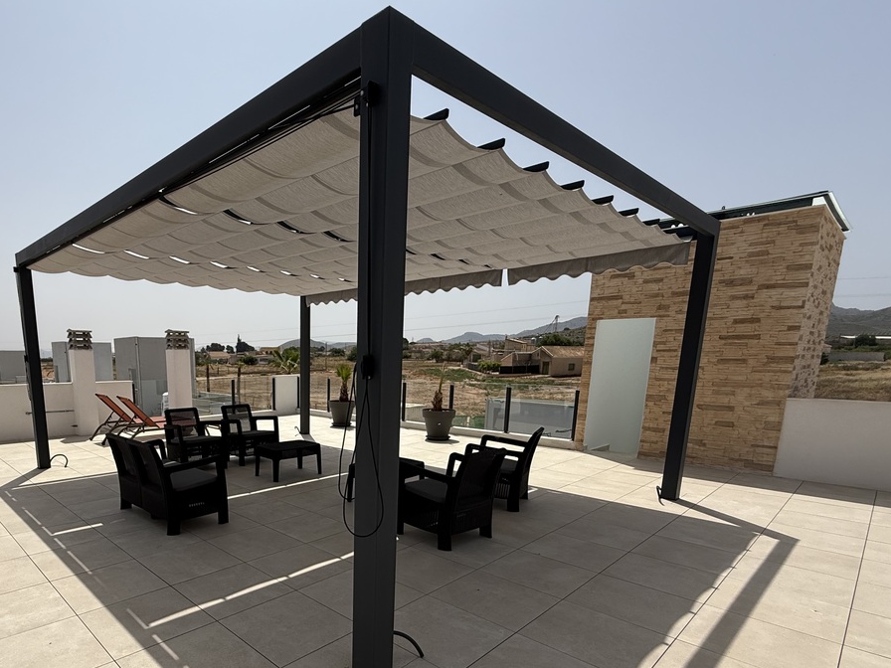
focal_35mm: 20
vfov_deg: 64.0
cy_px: 453
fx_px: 515
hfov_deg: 79.5
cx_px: 309
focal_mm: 2.22
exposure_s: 1/3125
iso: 50
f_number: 2.2
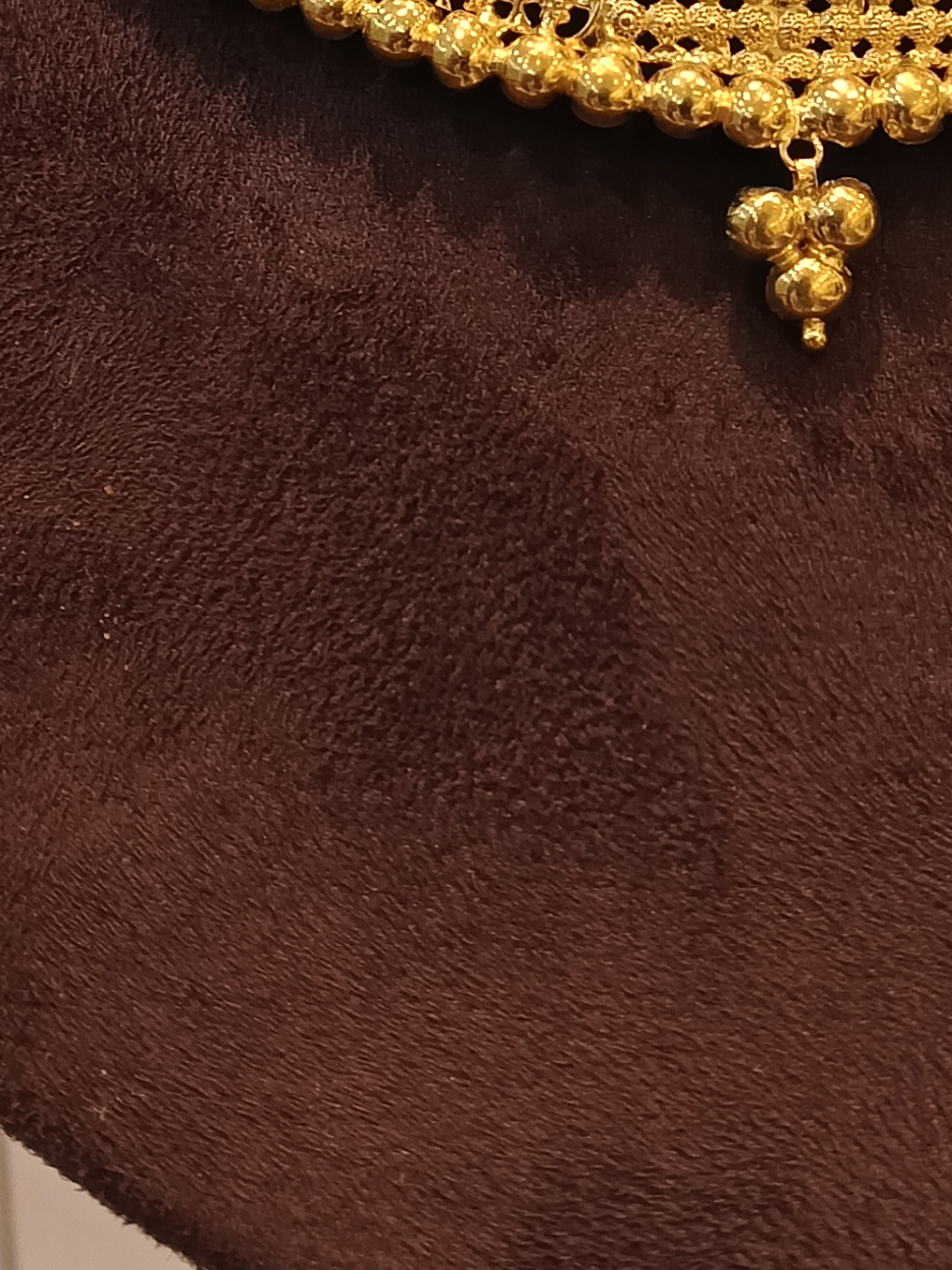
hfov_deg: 22.5
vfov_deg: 28.6
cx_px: 608
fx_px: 2383
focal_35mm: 65
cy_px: 115
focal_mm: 3.61
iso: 64
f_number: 1.8
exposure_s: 1/100
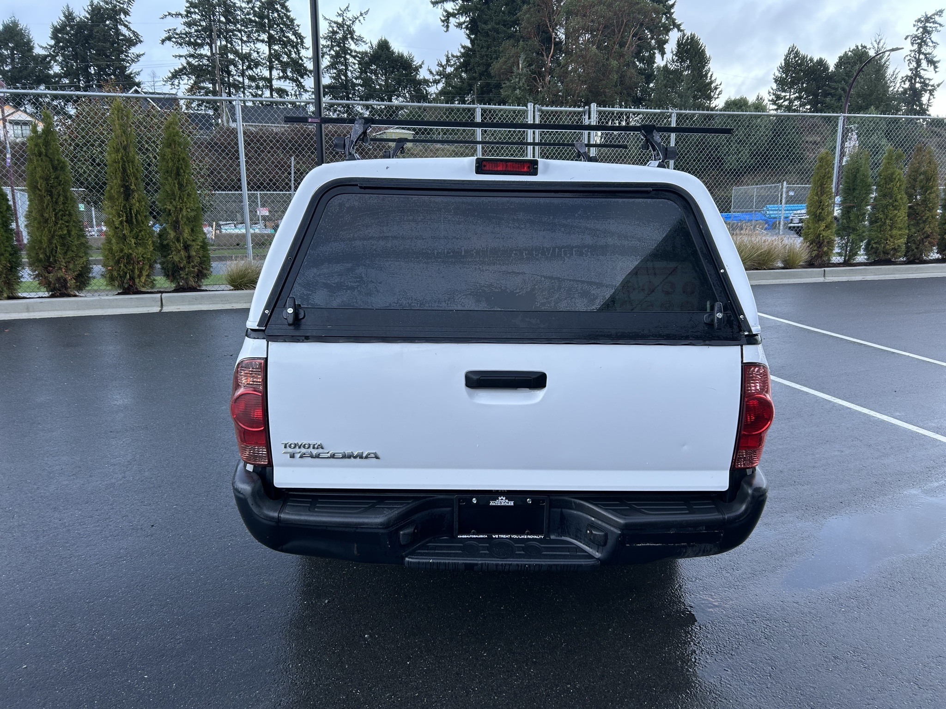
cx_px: 473
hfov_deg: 67.3
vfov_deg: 53.1
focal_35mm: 26
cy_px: 354
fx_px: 711
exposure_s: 1/121
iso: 80
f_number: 1.5
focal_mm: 5.7
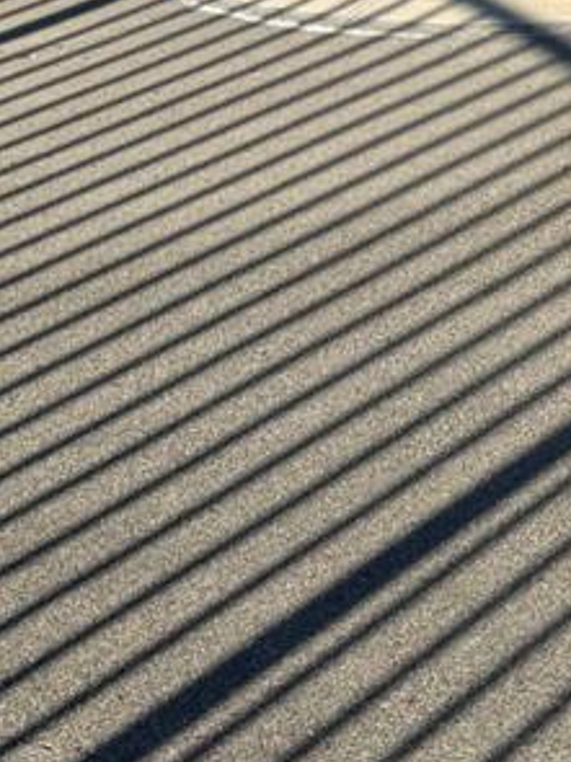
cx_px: 913
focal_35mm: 122
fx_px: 2685
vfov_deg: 15.0
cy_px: -376
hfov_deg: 11.5
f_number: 1.78
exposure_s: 1/5319
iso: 80
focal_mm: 6.76
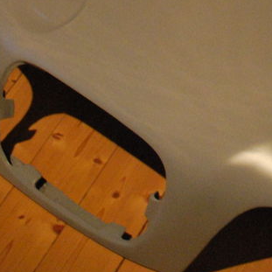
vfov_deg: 9.4
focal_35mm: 184
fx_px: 1634
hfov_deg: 9.3
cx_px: 371
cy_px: -84
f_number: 4.2
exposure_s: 1/30
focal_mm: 35
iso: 1250
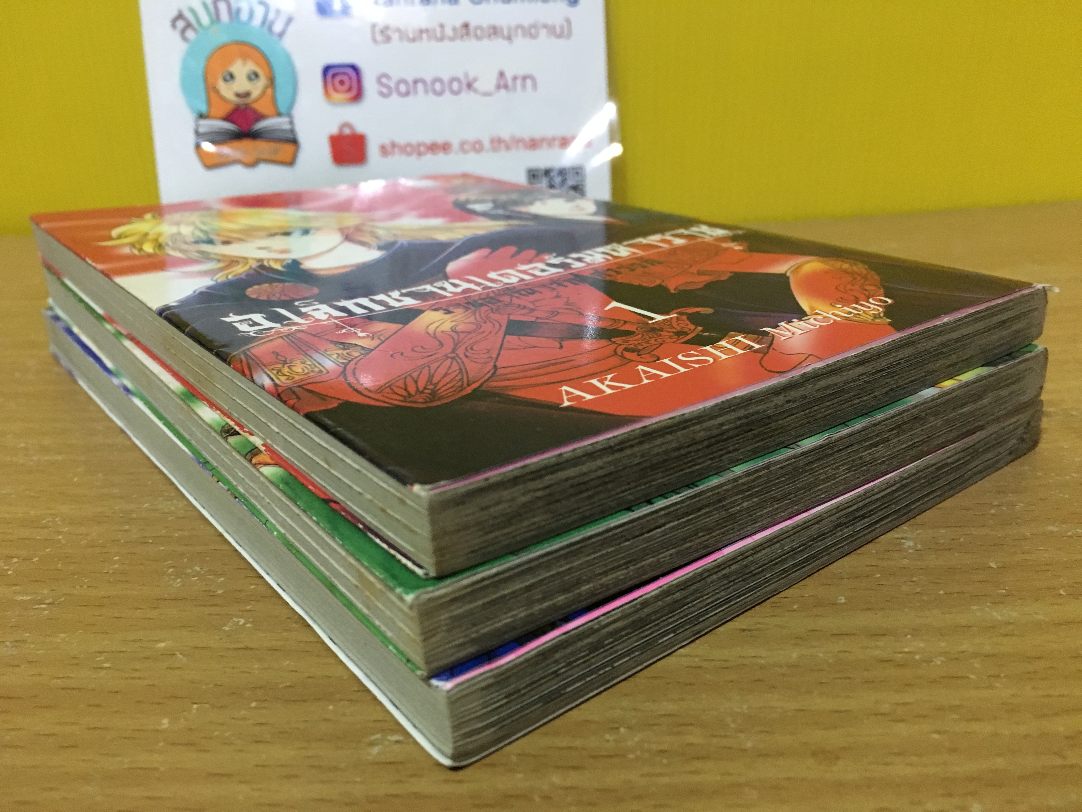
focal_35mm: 29
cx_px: 541
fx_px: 906
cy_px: 406
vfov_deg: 48.2
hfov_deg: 61.7
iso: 200
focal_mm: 4.15
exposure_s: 1/17
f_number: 2.2
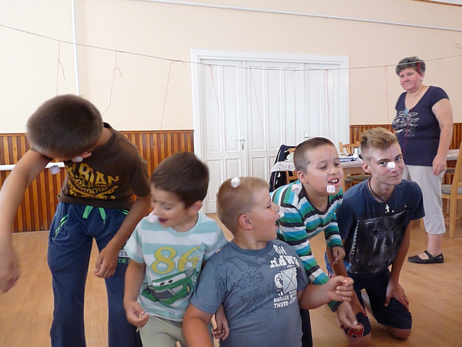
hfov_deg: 65.3
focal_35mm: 27
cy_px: 174
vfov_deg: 51.4
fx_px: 360
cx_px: 231
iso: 800
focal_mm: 4.8
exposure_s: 1/30
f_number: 2.8
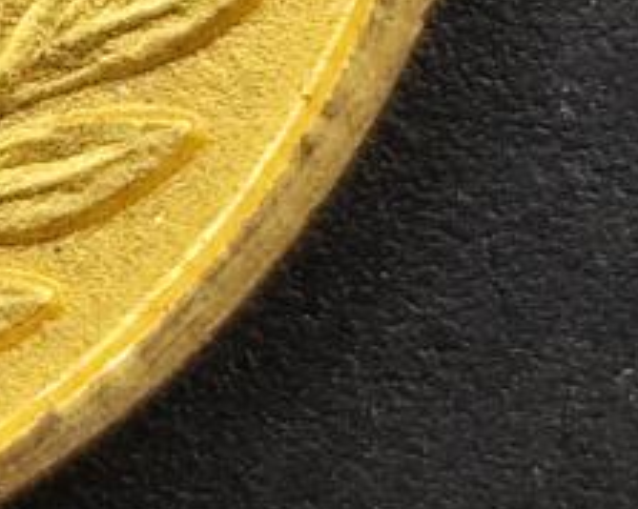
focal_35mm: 368
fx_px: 6943
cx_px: -526
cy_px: -718
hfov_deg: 5.2
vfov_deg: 4.1
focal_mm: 6.14
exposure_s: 1/100
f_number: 1.65
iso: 100
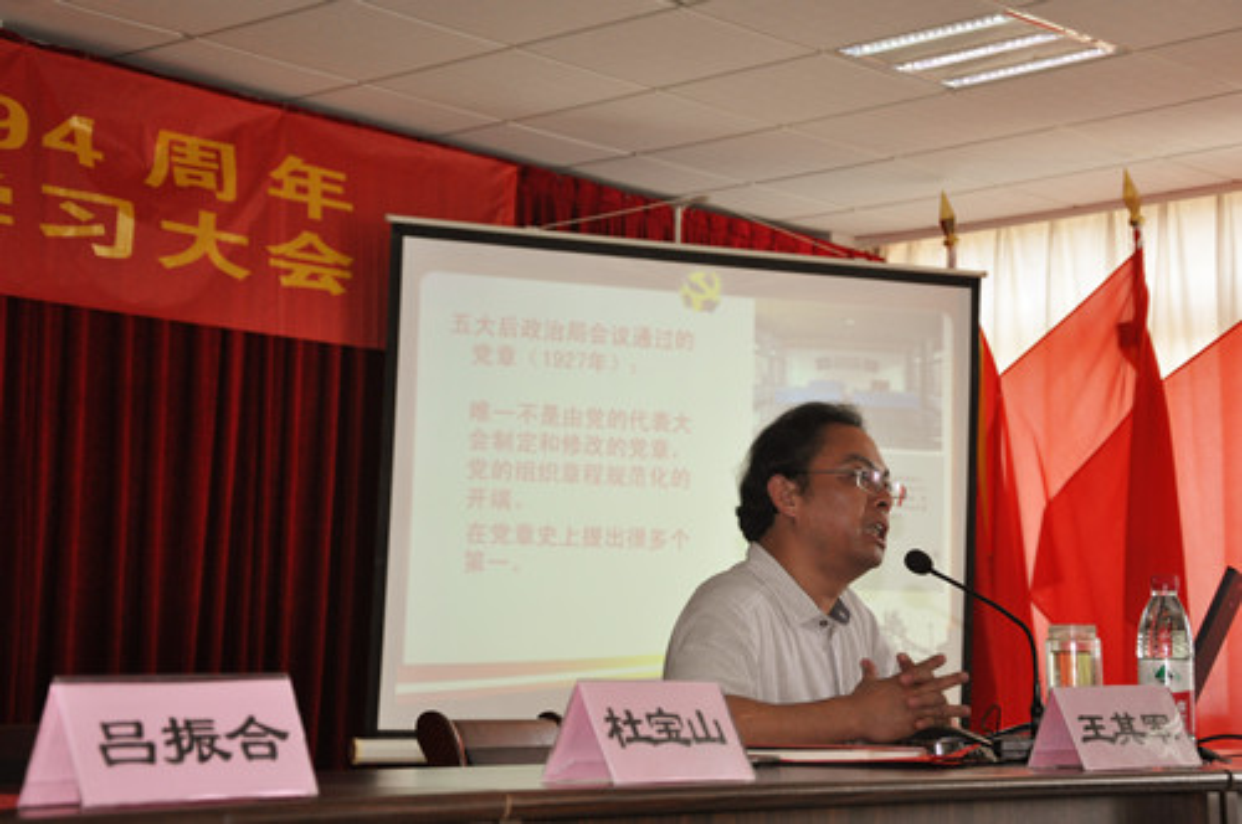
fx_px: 2481
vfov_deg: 18.9
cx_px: 621
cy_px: 412
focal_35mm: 72
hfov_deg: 28.1
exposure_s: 1/60
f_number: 4.8
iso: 800
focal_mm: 48
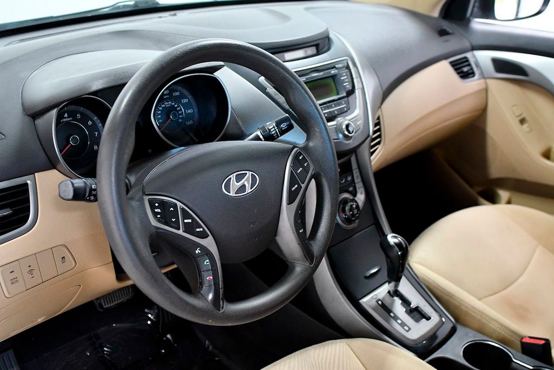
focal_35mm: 36
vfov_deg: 36.9
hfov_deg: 53.1
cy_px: 185
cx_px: 277
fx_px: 554
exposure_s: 1/320
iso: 2500
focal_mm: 24
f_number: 3.5
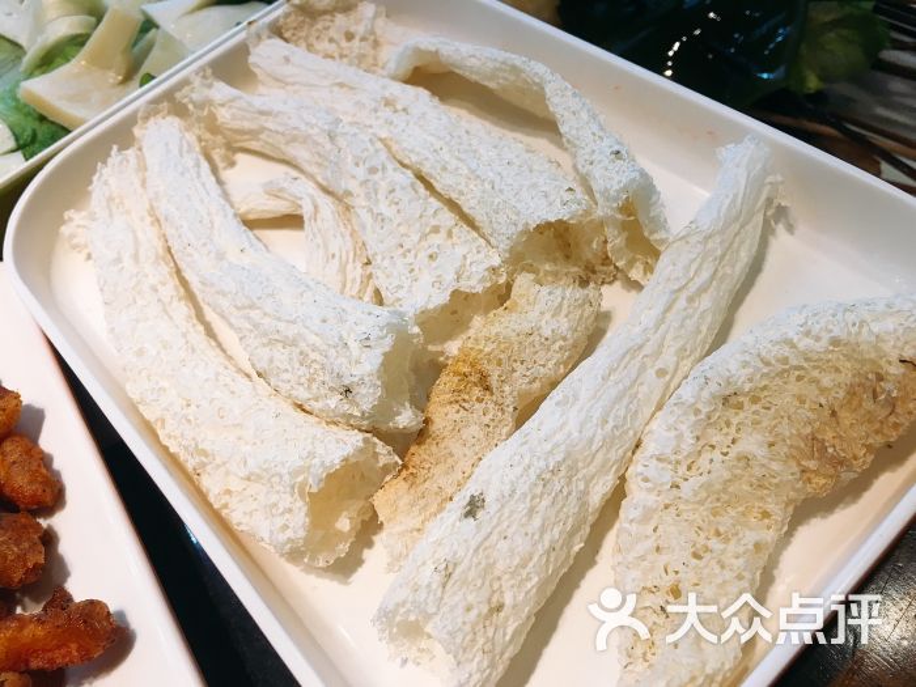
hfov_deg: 61.7
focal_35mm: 29
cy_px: 344
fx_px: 767
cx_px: 458
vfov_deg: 48.2
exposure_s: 1/33
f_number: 2.2
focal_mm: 4.15
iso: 50
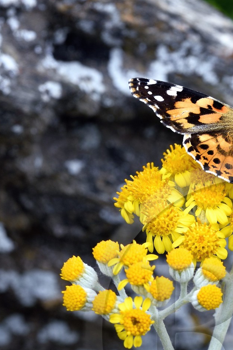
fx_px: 1730
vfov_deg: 11.5
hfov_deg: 7.7
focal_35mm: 178
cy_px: 334
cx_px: 256
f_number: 13
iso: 200
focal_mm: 70
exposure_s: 1/125
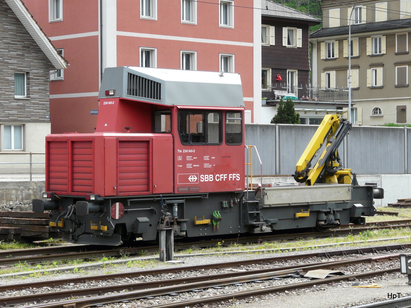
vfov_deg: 16.1
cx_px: 206
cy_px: 154
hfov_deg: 21.3
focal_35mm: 92
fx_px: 1092
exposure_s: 1/200
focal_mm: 15.1
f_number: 4.5
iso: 100
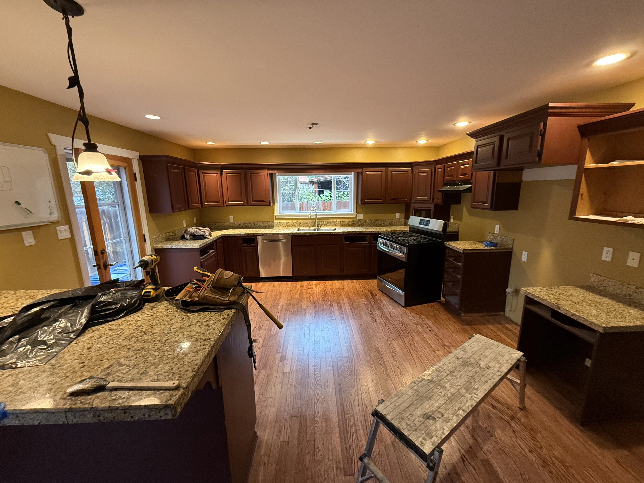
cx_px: 322
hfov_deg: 102.1
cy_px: 242
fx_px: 260
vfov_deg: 85.7
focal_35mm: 14
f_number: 2.2
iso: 400
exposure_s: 1/60
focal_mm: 2.22
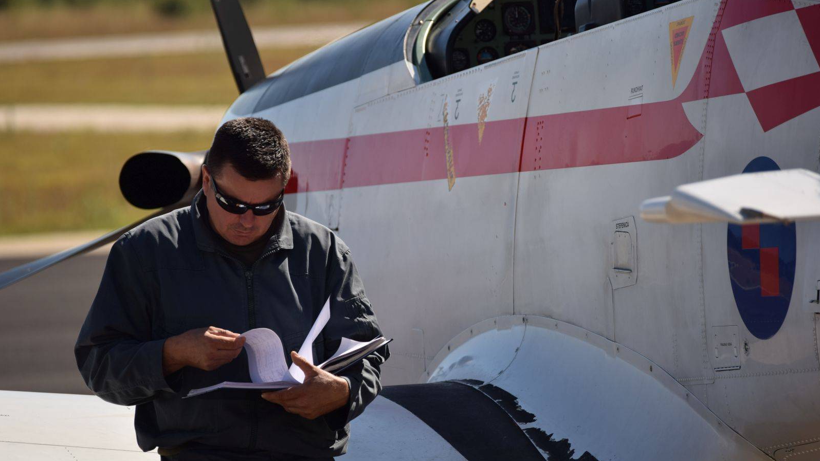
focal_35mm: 473
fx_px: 10284
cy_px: 223
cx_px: 410
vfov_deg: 2.6
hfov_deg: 4.6
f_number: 5.6
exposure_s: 1/640
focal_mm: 300
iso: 100
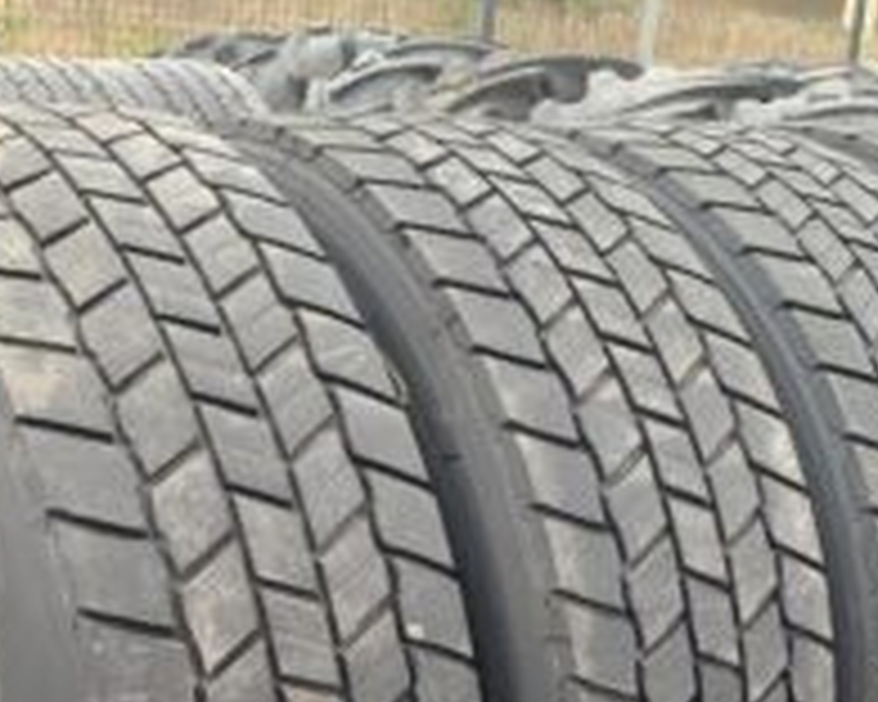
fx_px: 1455
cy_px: 673
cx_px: 468
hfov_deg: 33.6
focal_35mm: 56
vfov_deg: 26.0
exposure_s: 1/121
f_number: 1.8
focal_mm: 4.25
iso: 80
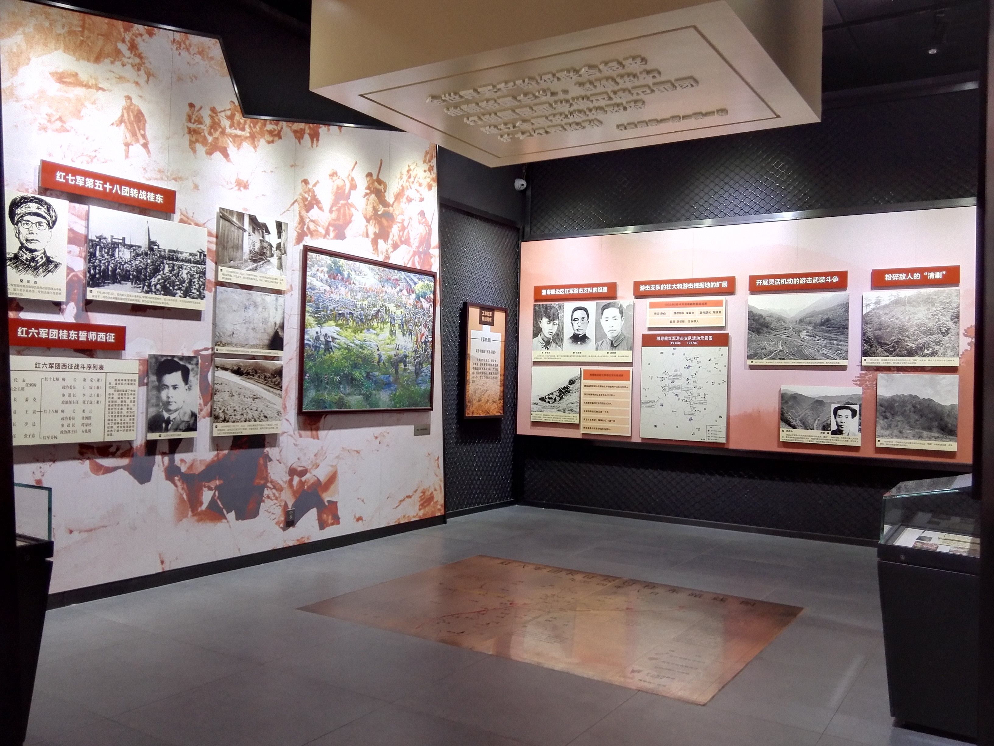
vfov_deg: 48.2
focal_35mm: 29
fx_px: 833
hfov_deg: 61.7
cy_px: 373
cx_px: 497
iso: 160
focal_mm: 3.8
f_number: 2
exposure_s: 1/33.3
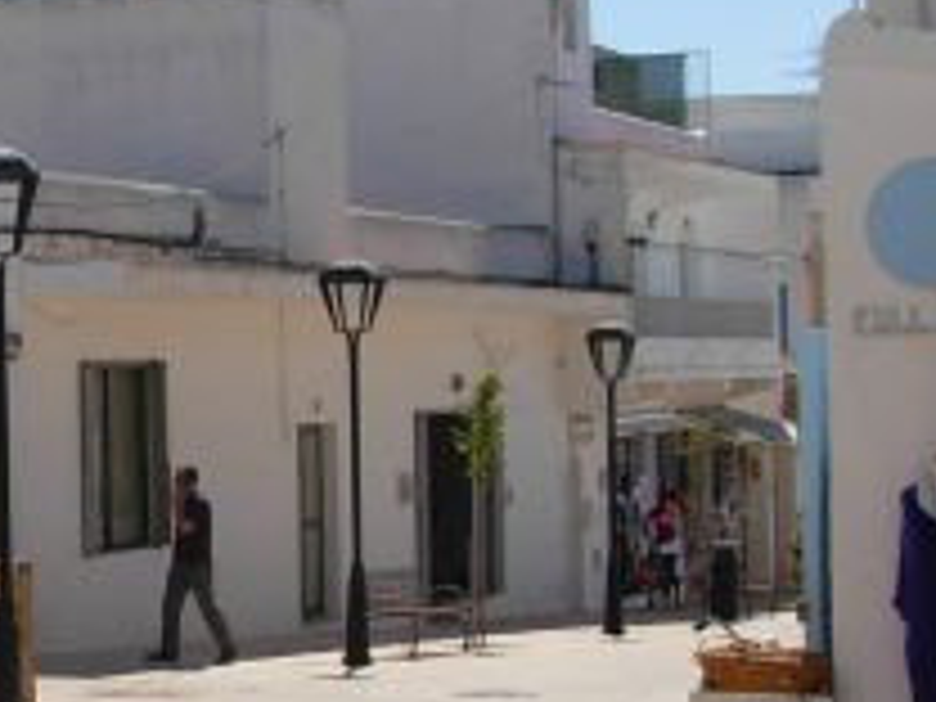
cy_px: 398
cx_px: -328
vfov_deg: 11.6
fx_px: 3461
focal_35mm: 128
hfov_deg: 14.6
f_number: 4.9
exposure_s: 1/861
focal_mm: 6.3
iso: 79
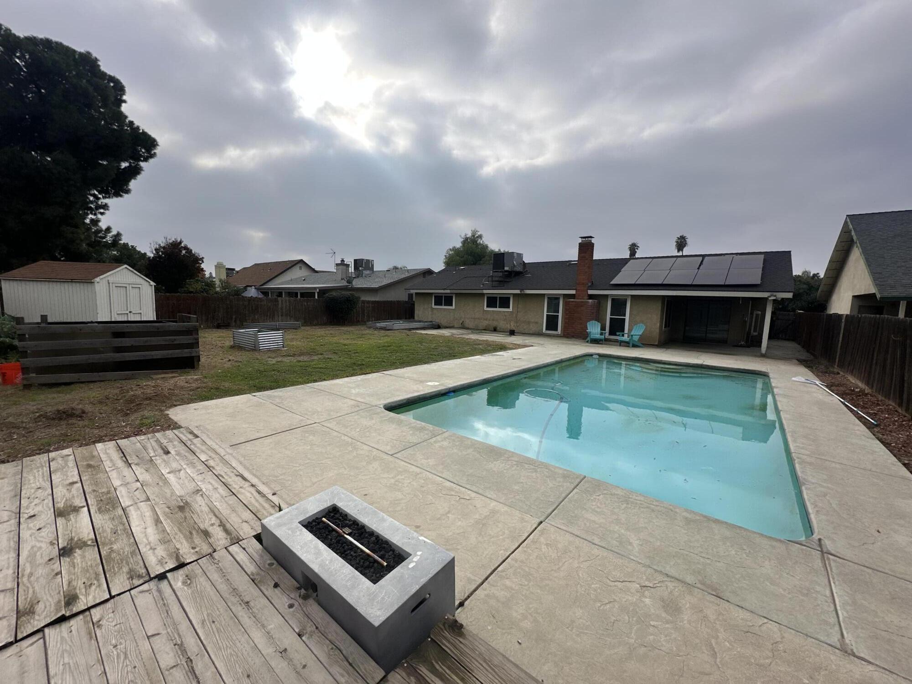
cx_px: 456
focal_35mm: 14
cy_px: 342
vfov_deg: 85.7
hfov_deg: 102.1
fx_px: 369
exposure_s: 1/1770
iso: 50
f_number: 2.2
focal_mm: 2.22
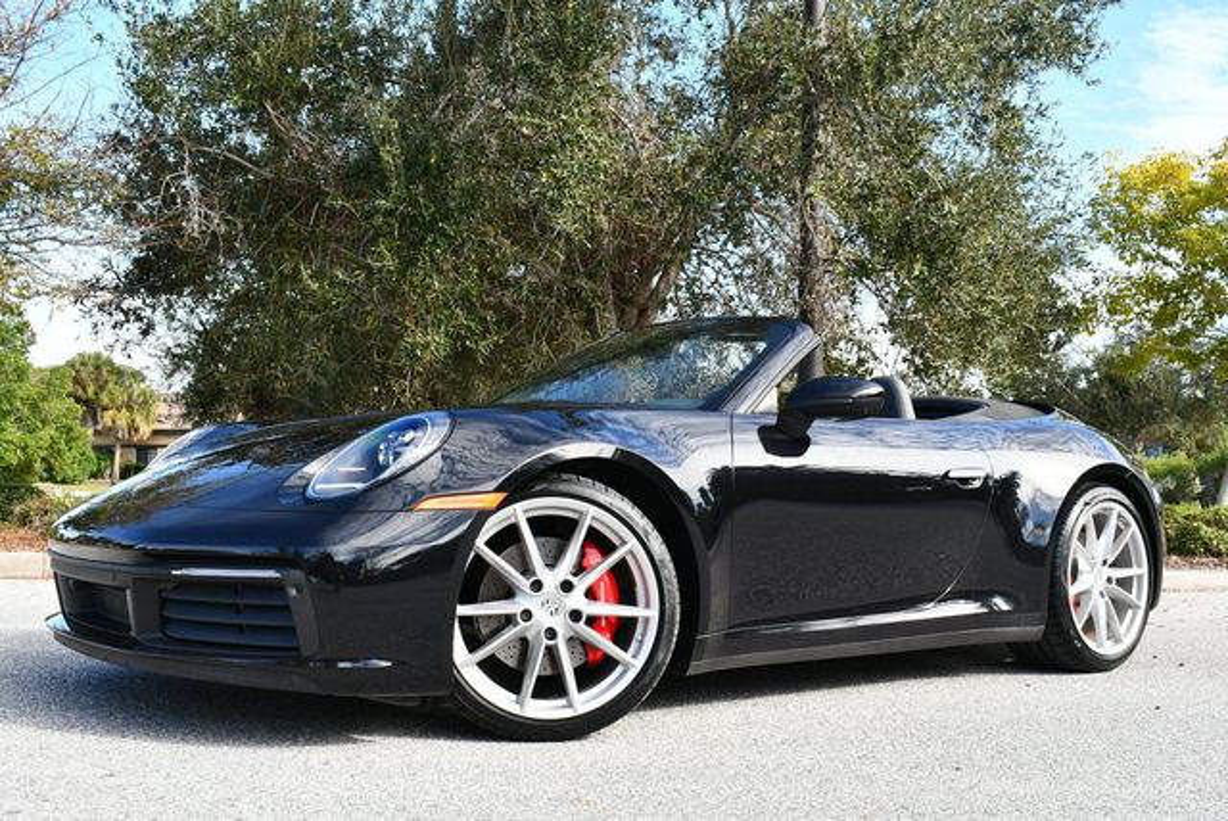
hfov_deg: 53.1
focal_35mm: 36
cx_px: 614
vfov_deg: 36.9
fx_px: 1229
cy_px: 410
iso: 200
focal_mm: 18
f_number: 5.6
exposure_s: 1/250
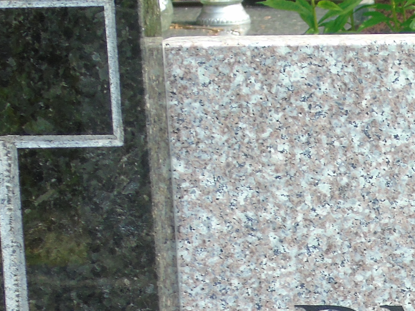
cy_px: 502
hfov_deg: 8.3
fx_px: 2817
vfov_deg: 6.2
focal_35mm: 235
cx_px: 591
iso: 80
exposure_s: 1/80
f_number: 4.7
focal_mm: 13
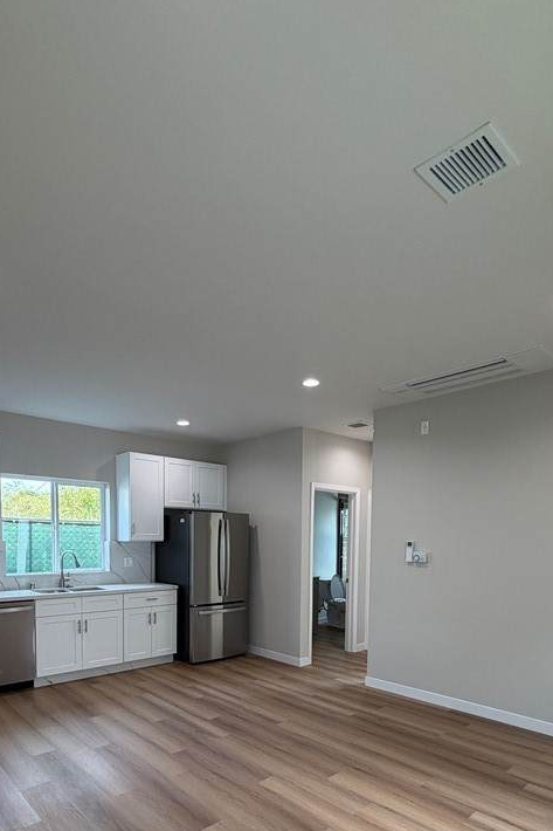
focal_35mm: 21
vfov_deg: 77.7
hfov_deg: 59.3
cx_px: 246
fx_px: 484
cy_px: 576
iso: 100
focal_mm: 2.22
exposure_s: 1/120
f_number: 2.2
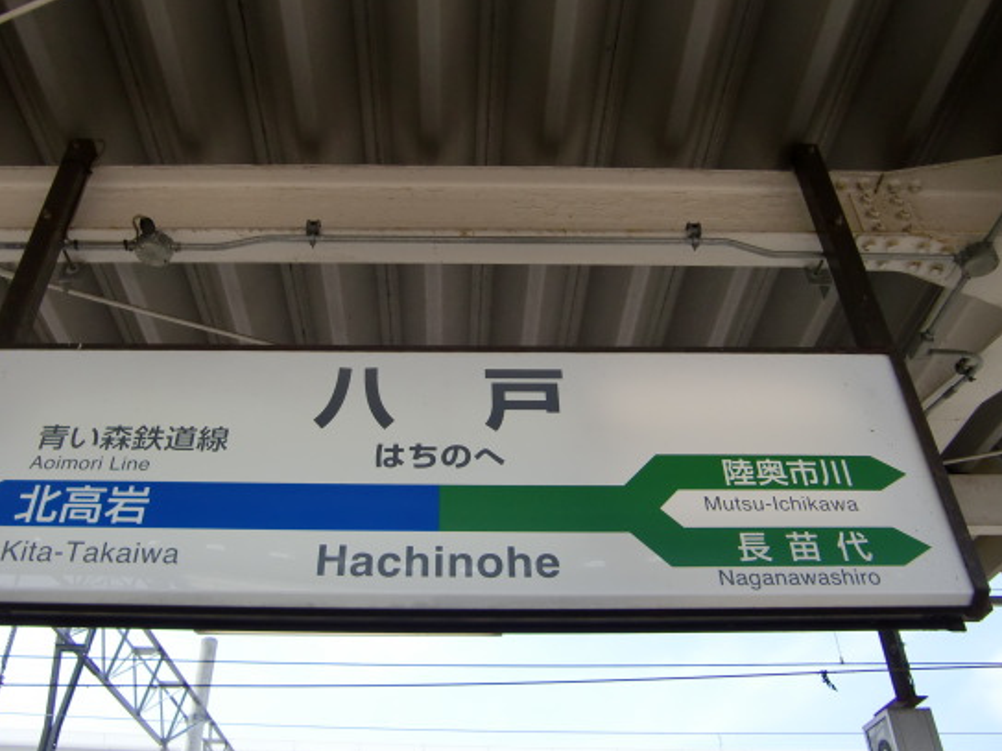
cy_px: 378
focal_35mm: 33
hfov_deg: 55.3
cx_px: 458
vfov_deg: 42.9
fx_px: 955
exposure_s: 1/800
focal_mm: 4.9
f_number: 2.6
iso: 64
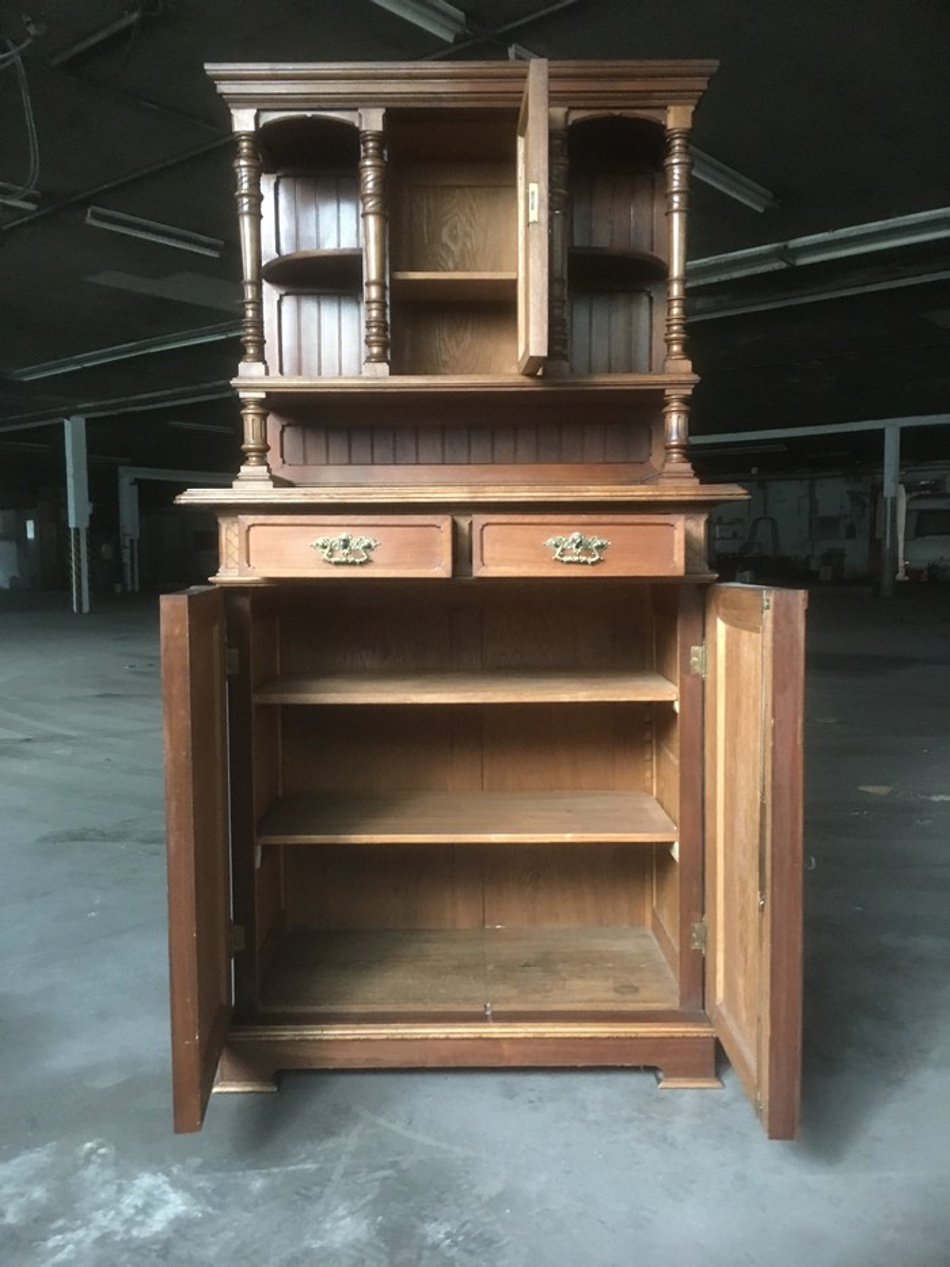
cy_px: 634
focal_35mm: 29
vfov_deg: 61.7
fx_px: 1061
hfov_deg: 48.2
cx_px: 475
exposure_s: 1/17
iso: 400
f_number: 2.2
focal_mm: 4.15
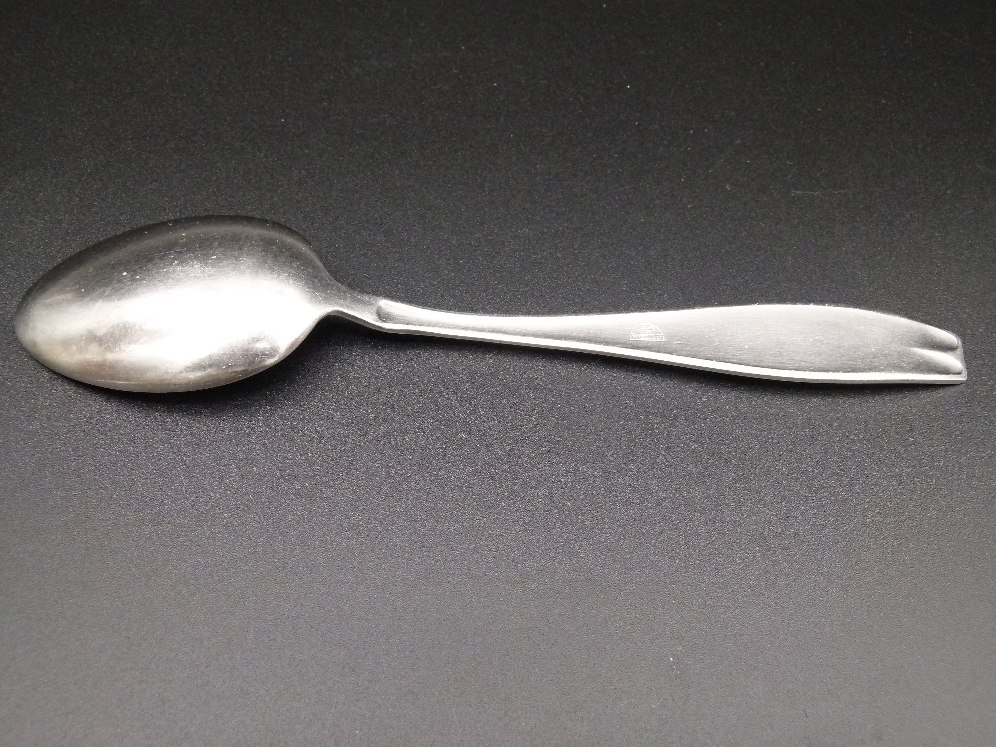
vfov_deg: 33.6
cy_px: 374
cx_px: 498
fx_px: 1237
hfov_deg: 43.9
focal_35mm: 43
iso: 320
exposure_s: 1/60
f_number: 3.2
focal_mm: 7.7
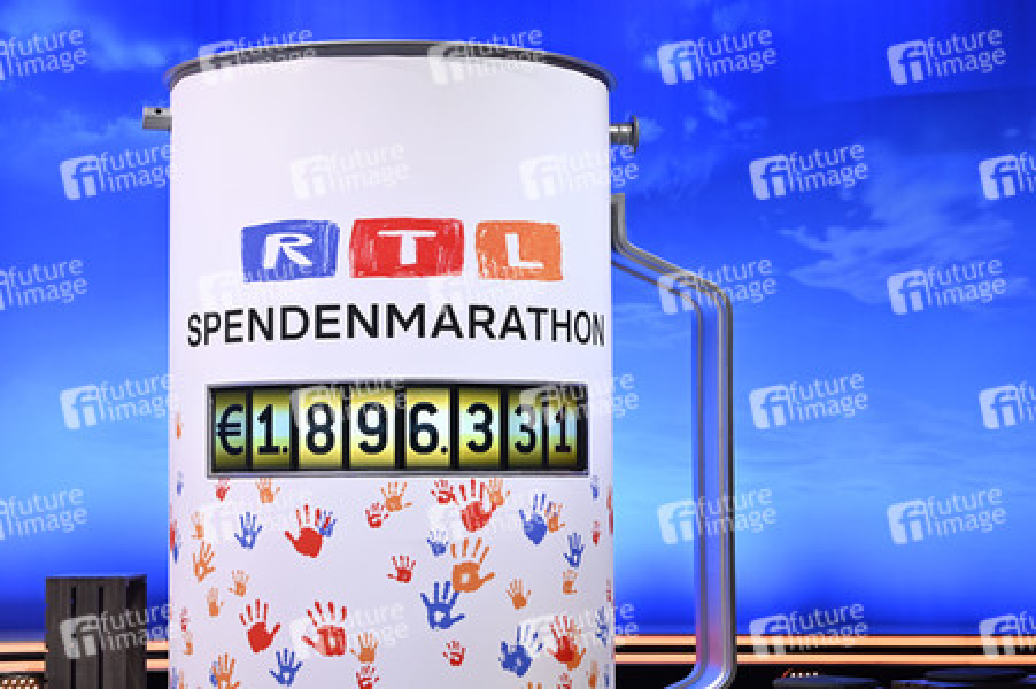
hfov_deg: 26.3
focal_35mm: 77
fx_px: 2214
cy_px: 344
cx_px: 518
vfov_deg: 17.7
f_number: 2.8
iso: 1250
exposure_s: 1/320
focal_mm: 77
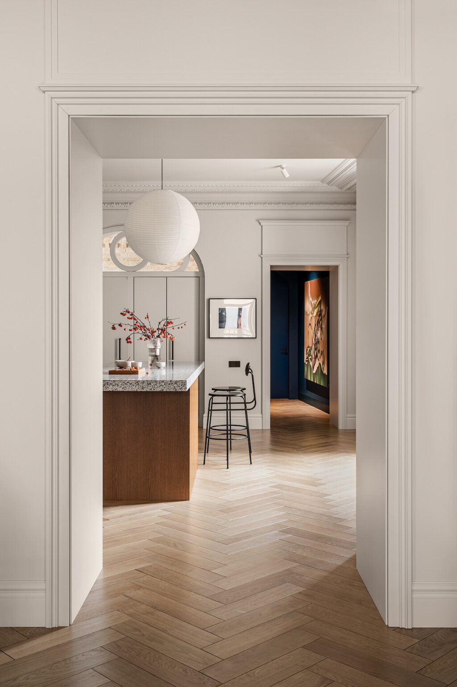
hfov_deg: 36.8
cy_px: 344
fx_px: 686
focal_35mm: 36
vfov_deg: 53.2
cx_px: 228
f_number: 13
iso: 200
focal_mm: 36
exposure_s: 1/5
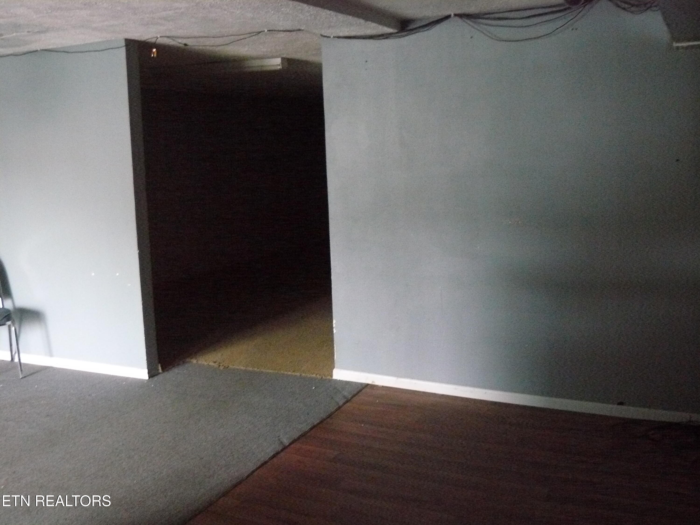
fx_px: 728
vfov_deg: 39.7
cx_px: 350
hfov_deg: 51.4
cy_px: 262
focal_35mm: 36
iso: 800
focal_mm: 6
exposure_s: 1/15
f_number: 2.8
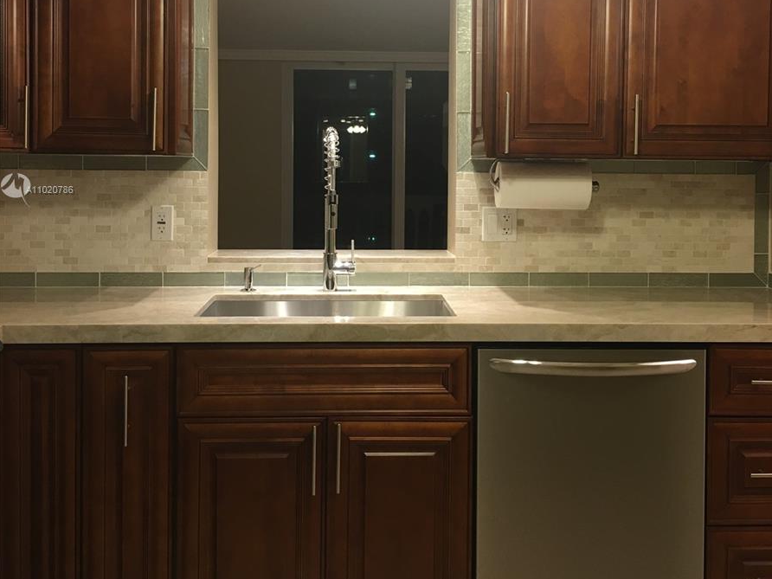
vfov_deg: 36.4
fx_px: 870
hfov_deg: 47.9
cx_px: 386
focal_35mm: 39
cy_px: 190
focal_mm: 4.15
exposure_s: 1/30
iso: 80
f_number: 2.2
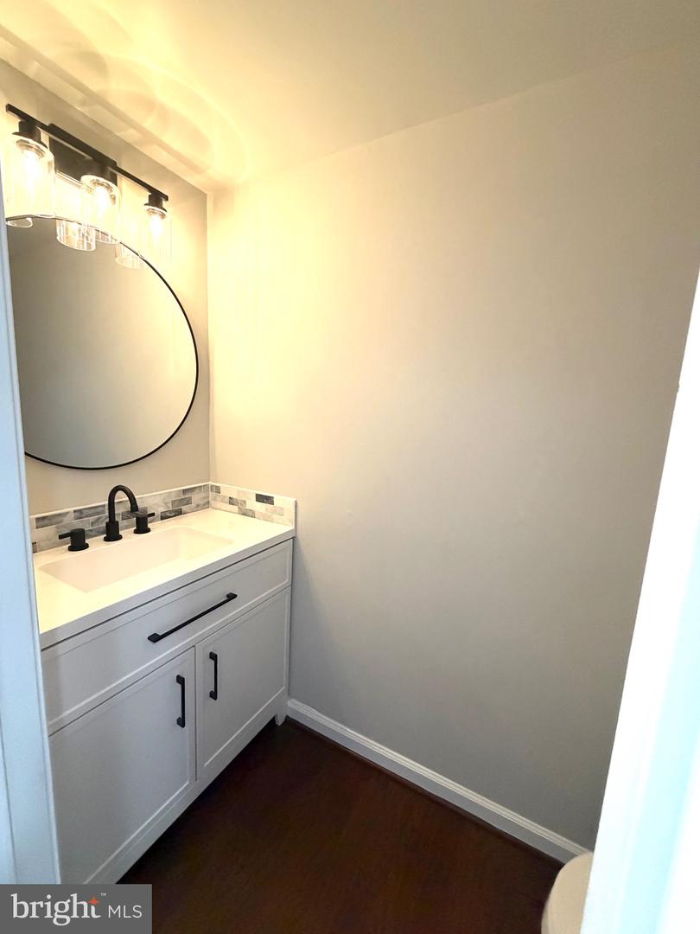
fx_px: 377
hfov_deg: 85.7
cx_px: 350
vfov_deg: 102.1
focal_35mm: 14
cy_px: 467
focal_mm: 2.22
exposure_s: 1/60
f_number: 2.2
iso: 640
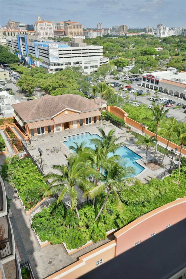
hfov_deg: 43.6
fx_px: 232
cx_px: 93
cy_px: 140
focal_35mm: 30
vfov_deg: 61.9
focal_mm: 20
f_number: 8
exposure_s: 1/250
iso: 100
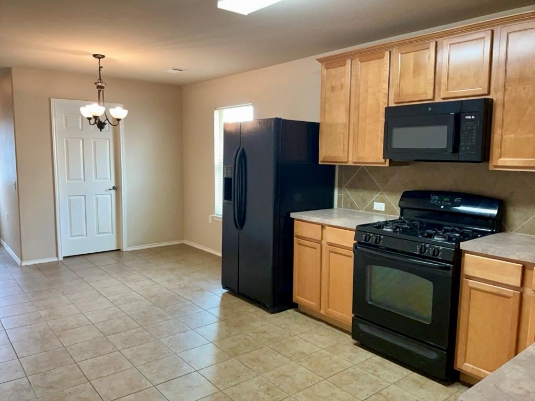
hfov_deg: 65.3
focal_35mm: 27
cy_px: 200
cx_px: 268
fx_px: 417
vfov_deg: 51.4
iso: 160
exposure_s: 1/60
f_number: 1.8
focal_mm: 3
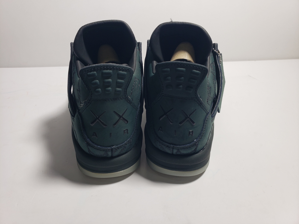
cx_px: 150
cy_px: 112
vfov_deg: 53.1
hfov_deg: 67.3
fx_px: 225
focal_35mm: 26
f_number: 1.5
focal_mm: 4.3
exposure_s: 1/391
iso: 50
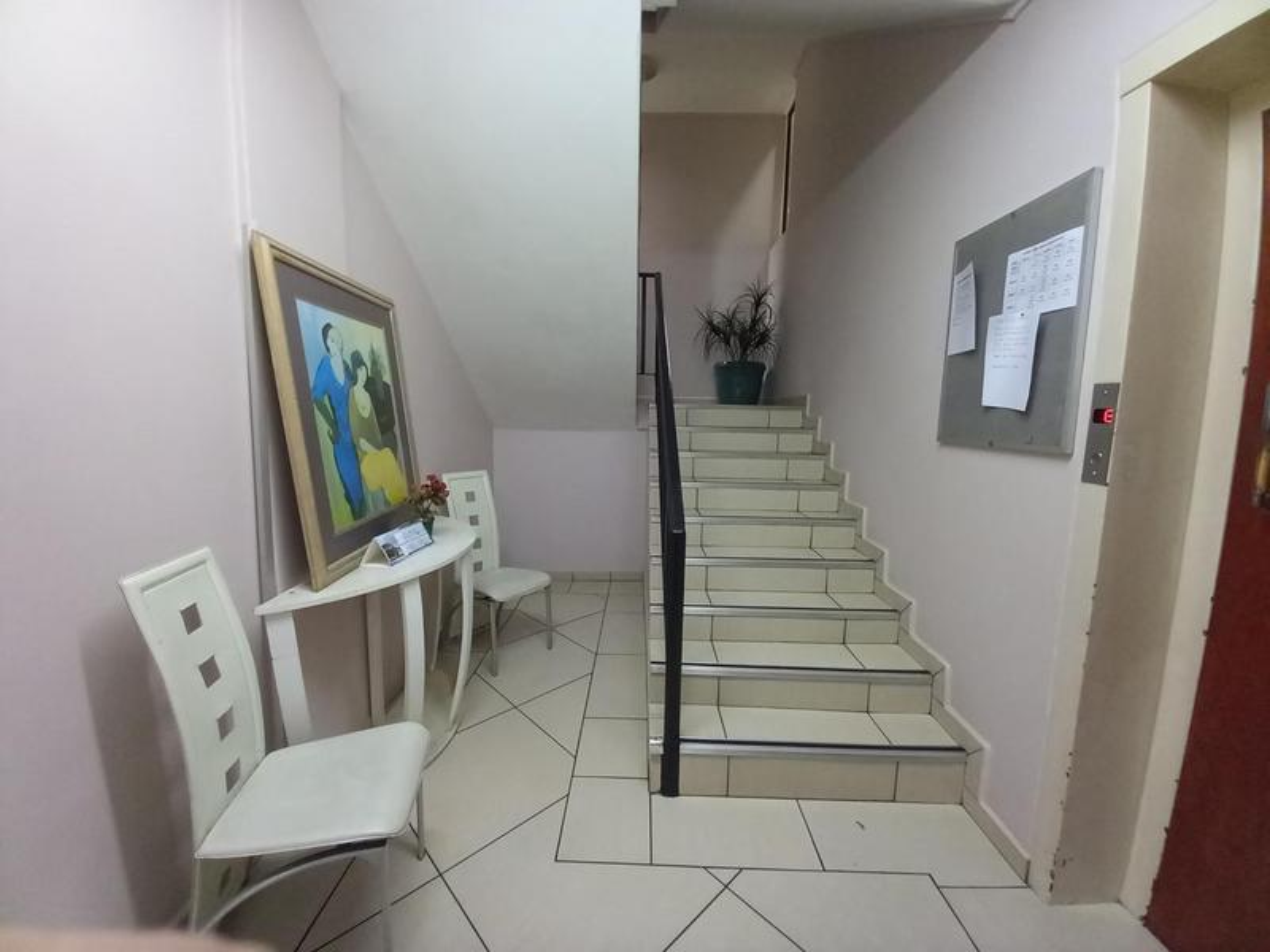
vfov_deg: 89.9
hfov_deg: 106.2
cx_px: 635
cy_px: 476
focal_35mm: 13
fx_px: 477
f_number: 2.2
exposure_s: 1/23
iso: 320
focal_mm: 1.13
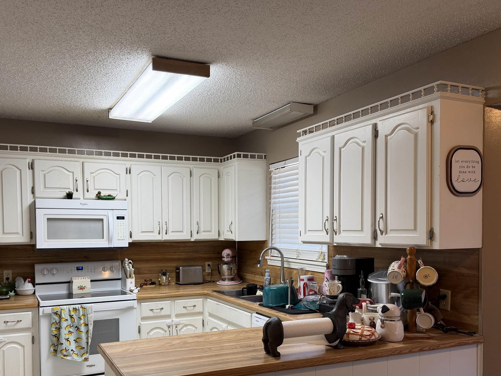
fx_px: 463
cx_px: 209
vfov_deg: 43.7
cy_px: 240
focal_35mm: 32
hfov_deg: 56.5
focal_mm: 6.76
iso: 125
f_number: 1.78
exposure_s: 1/120
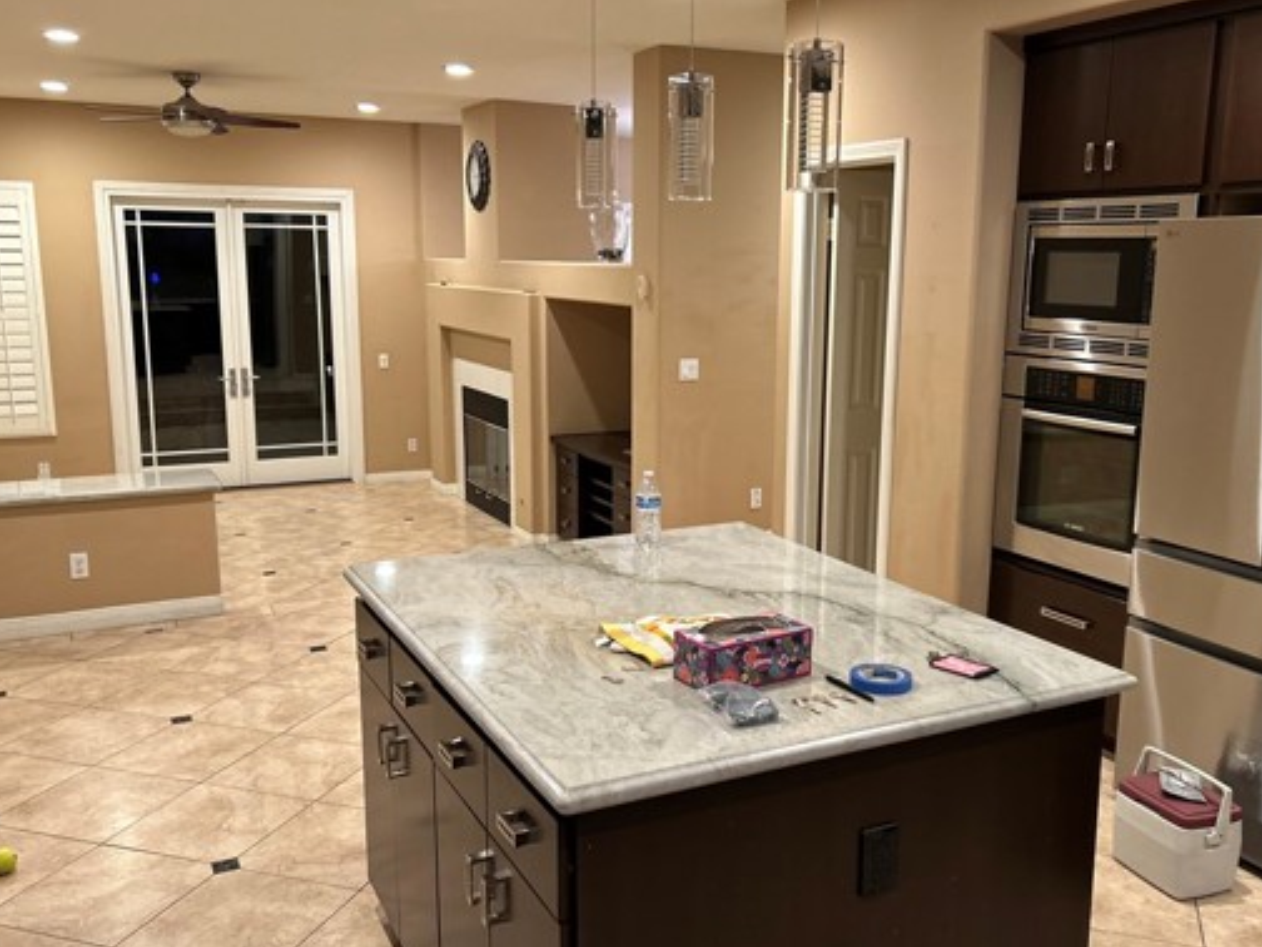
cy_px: 476
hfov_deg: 55.3
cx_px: 681
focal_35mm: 33
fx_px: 1203
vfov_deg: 42.9
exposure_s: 1/60
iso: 160
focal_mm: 5.7
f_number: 1.5
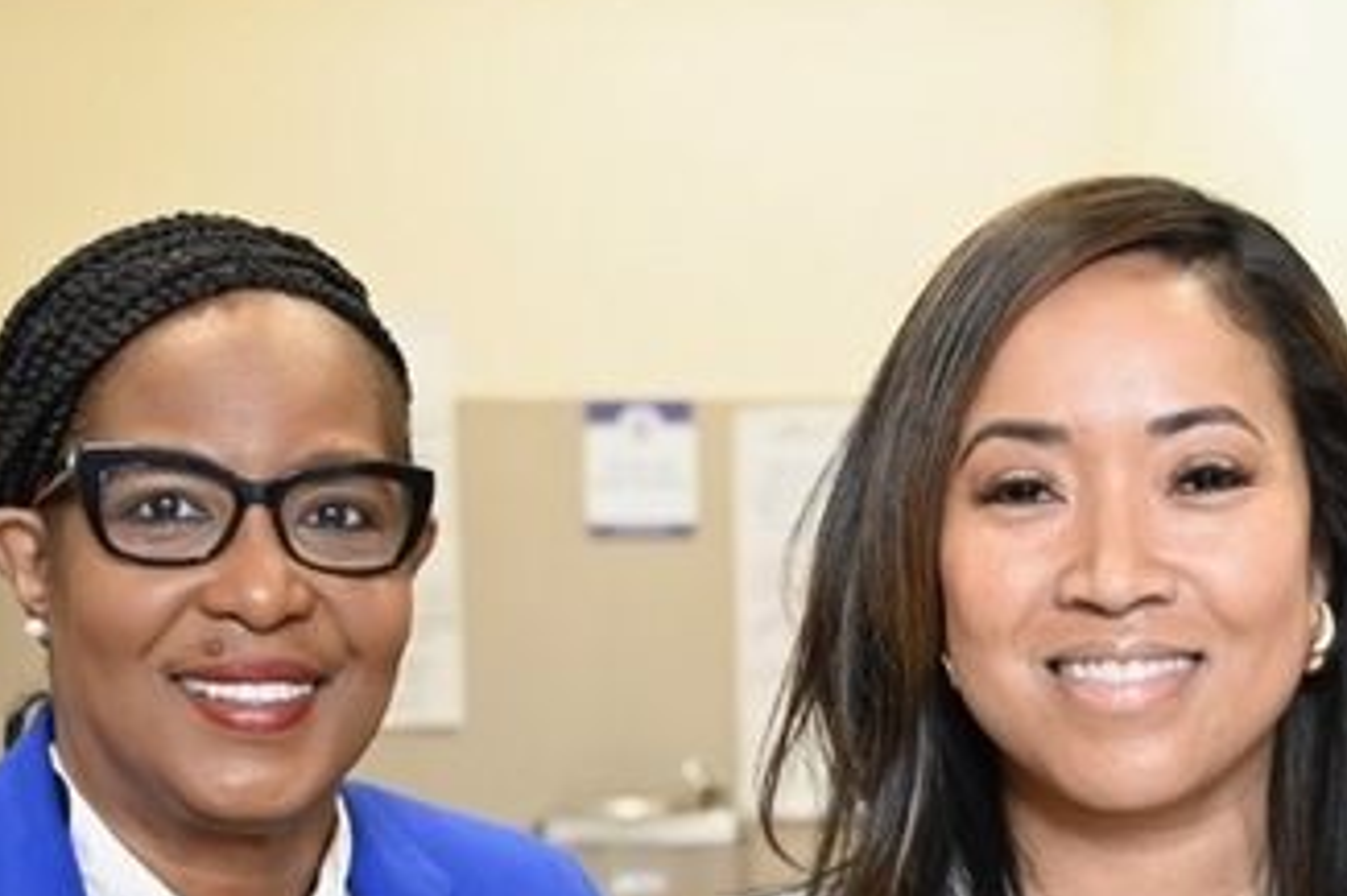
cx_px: 1045
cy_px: 1086
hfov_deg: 18.5
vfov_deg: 12.2
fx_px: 4114
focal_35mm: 110
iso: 2500
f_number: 4
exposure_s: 1/125
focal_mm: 35
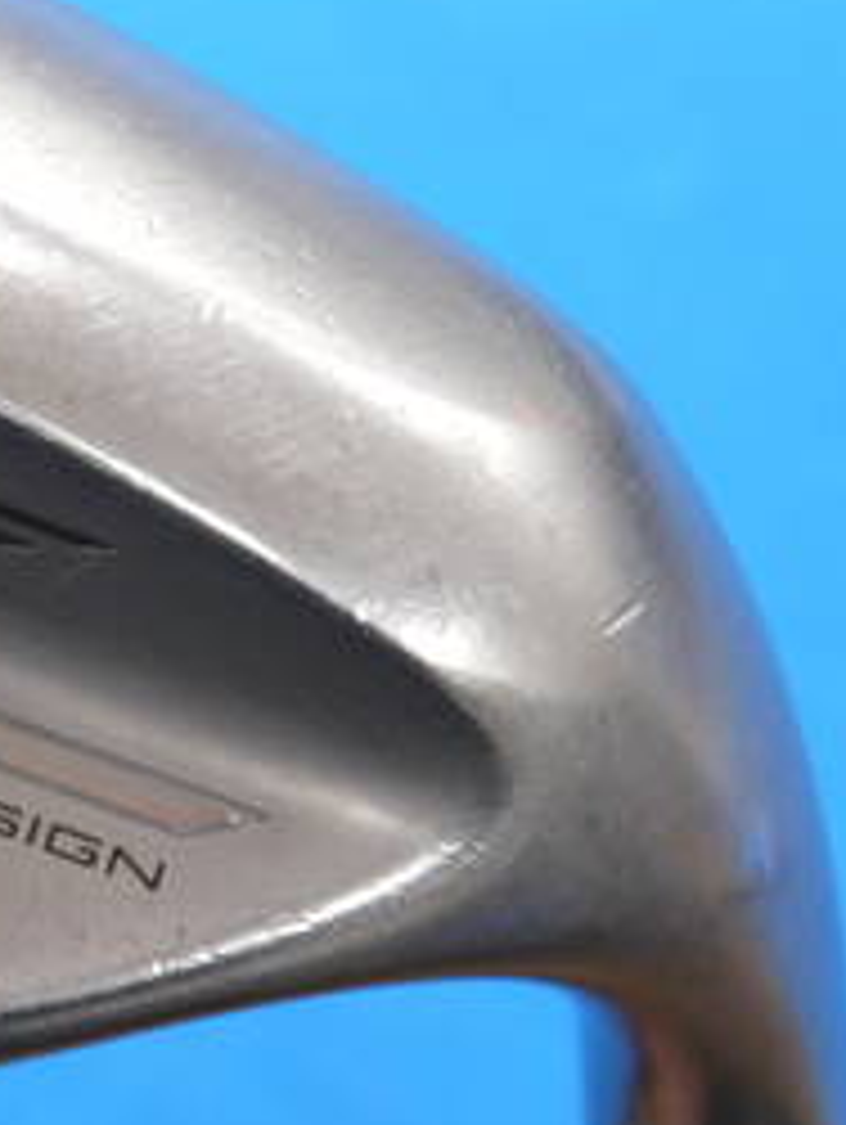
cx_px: -495
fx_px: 6994
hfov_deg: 6.8
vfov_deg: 9.2
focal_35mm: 215
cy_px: 292
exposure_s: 1/80
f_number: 5.6
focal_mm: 42
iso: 800
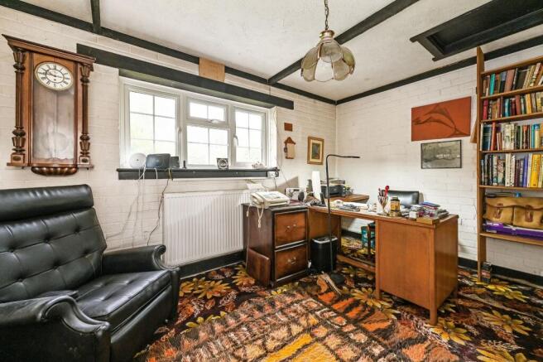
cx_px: 272
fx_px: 211
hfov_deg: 104.3
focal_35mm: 14
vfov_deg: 81.2
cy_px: 181
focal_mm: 14
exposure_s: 1/5
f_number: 7.1
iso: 400
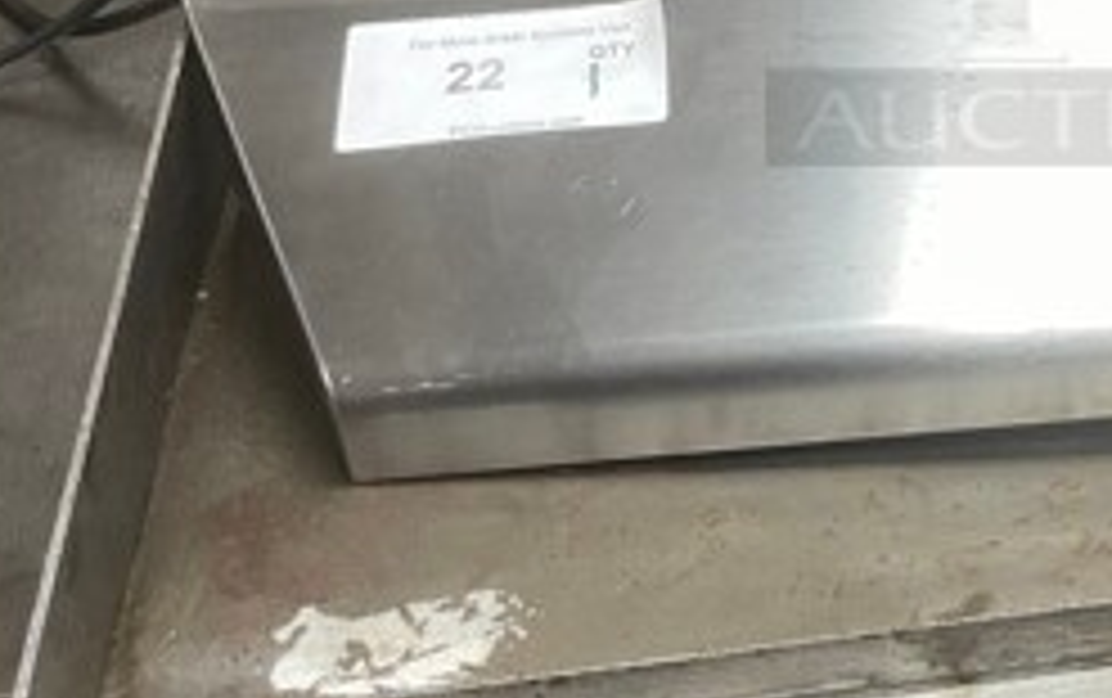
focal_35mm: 68
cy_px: -72
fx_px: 2063
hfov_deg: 27.2
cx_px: 1270
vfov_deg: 18.5
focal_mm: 5.1
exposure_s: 1/60
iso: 100
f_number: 1.6
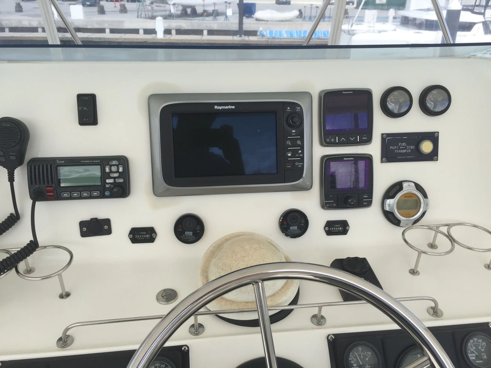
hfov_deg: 61.7
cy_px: 184
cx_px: 246
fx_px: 411
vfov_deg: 48.2
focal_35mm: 29
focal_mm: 4.15
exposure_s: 1/1163
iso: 32
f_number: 2.2
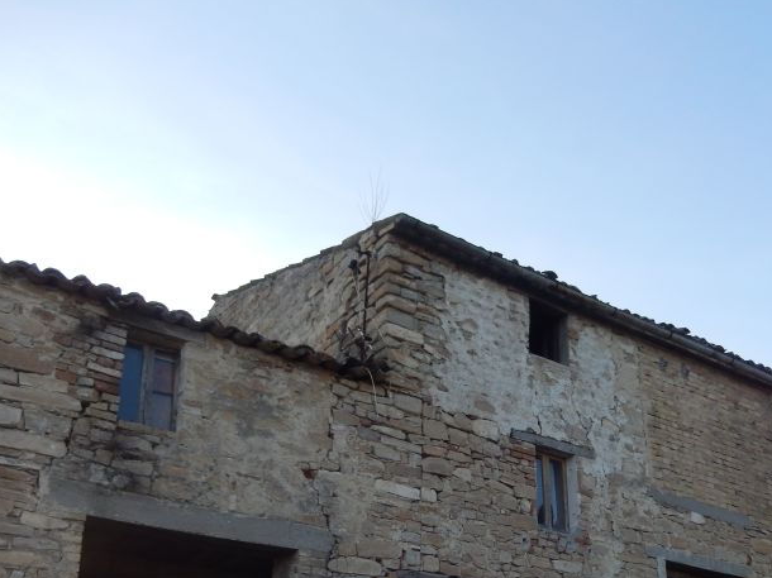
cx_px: 440
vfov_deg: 33.1
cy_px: 481
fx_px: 936
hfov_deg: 44.7
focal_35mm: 42
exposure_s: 1/400
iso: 125
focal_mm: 4.5
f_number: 3.4
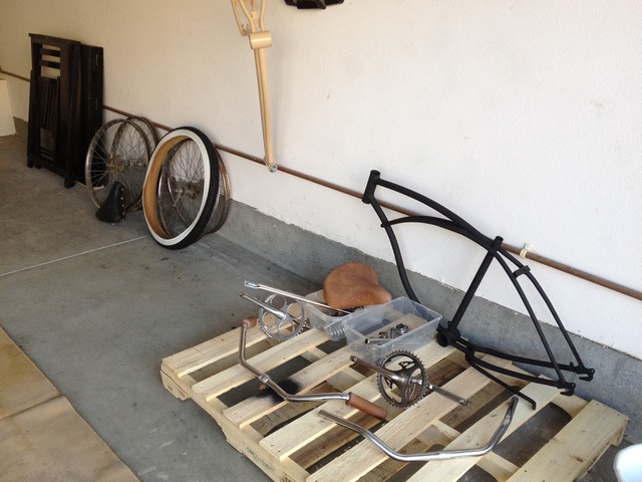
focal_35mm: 35
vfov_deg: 40.7
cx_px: 321
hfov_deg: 52.6
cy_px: 241
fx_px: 649
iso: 100
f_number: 2.4
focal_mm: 4.28
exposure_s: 1/120
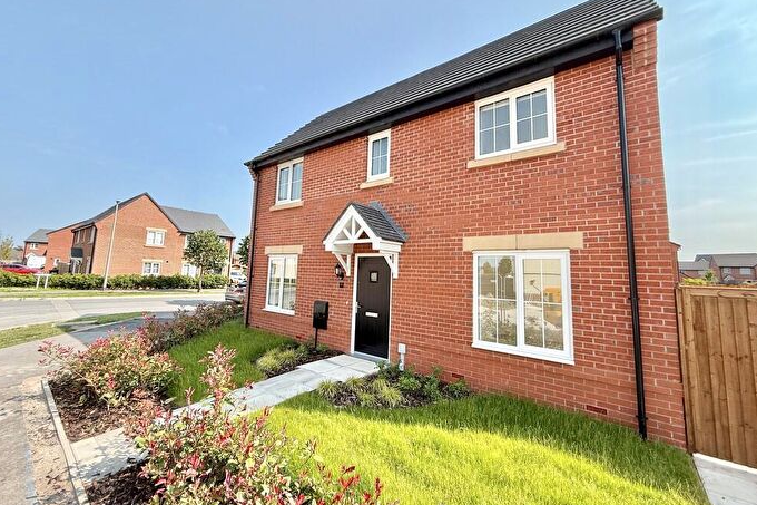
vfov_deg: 77.2
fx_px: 315
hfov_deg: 100.4
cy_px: 235
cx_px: 380
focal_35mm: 15
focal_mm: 2.22
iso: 50
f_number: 2.2
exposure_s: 1/658
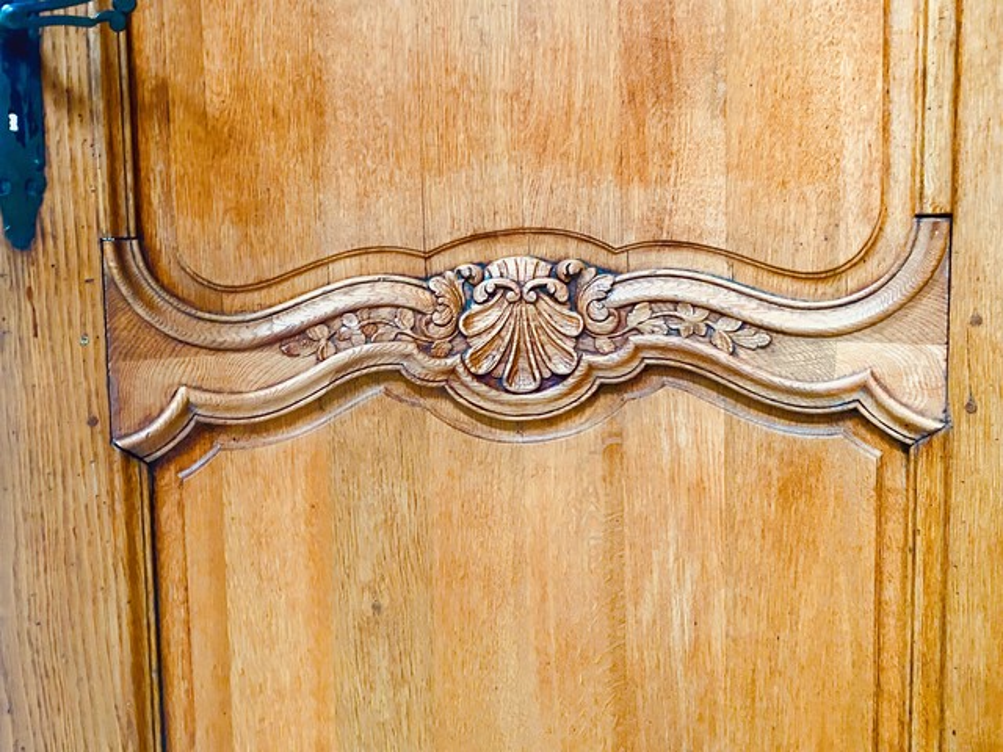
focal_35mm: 26
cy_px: 376
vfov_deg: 53.1
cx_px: 502
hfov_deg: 67.3
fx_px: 753
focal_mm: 4.25
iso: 640
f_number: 1.8
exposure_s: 1/30
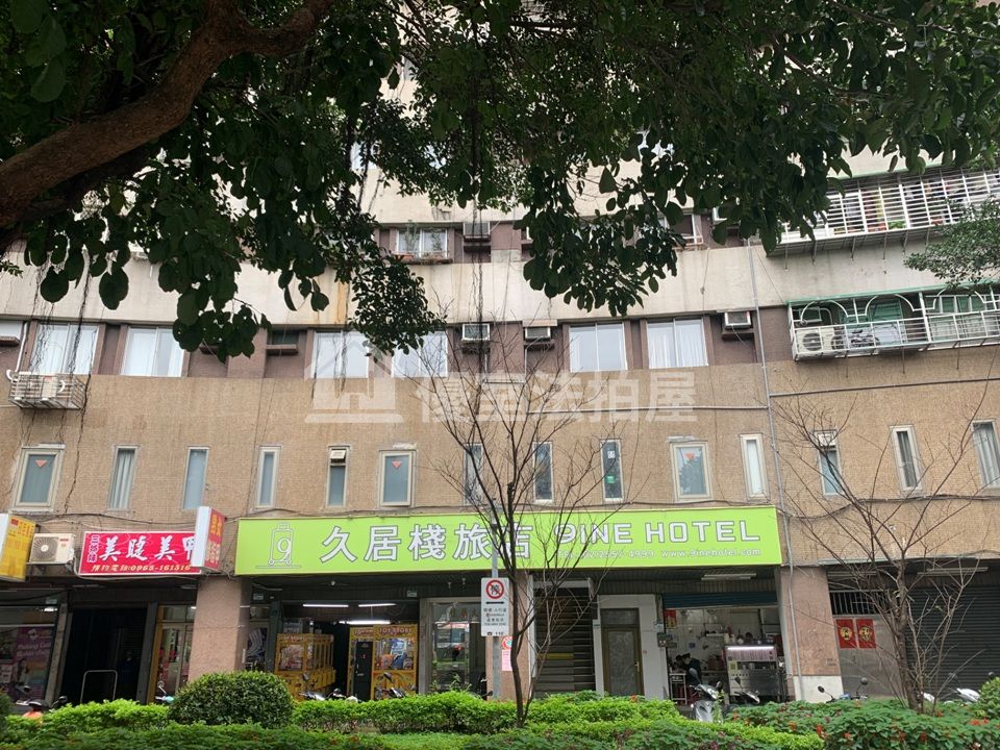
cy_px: 375
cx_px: 500
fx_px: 751
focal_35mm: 26
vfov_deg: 53.1
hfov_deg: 67.3
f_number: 1.8
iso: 25
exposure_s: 1/121
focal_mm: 4.25
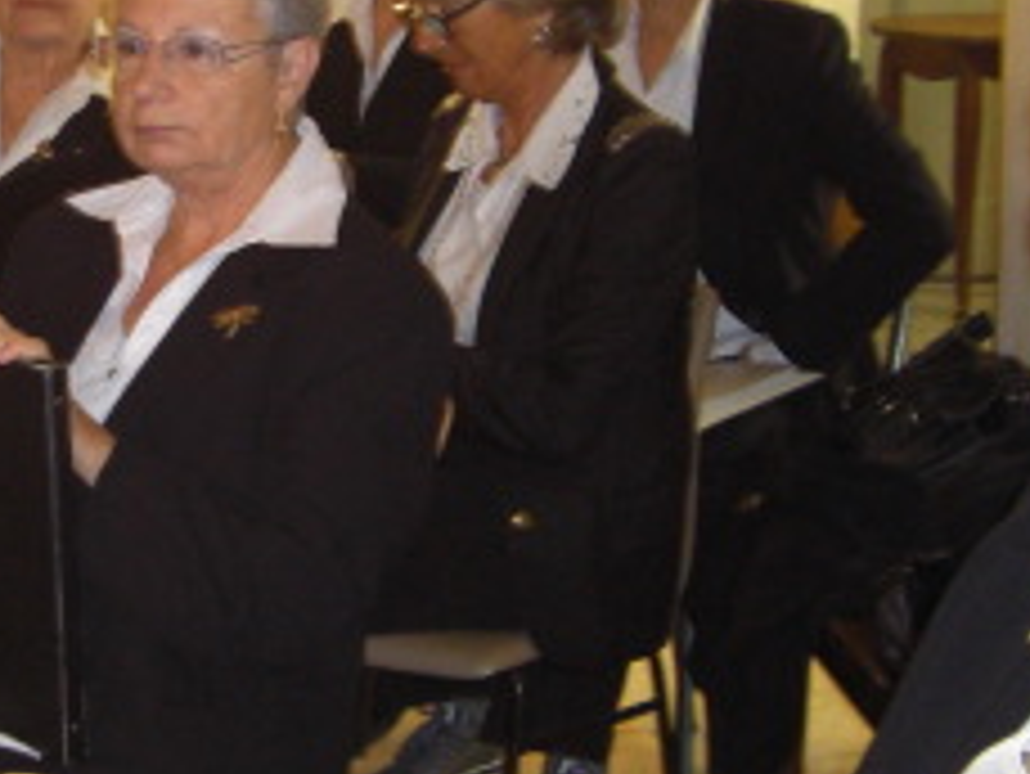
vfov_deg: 14.0
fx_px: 3156
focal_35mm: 106
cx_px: 90
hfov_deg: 18.2
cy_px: 378
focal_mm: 6.2
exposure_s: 1/60
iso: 200
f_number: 2.7
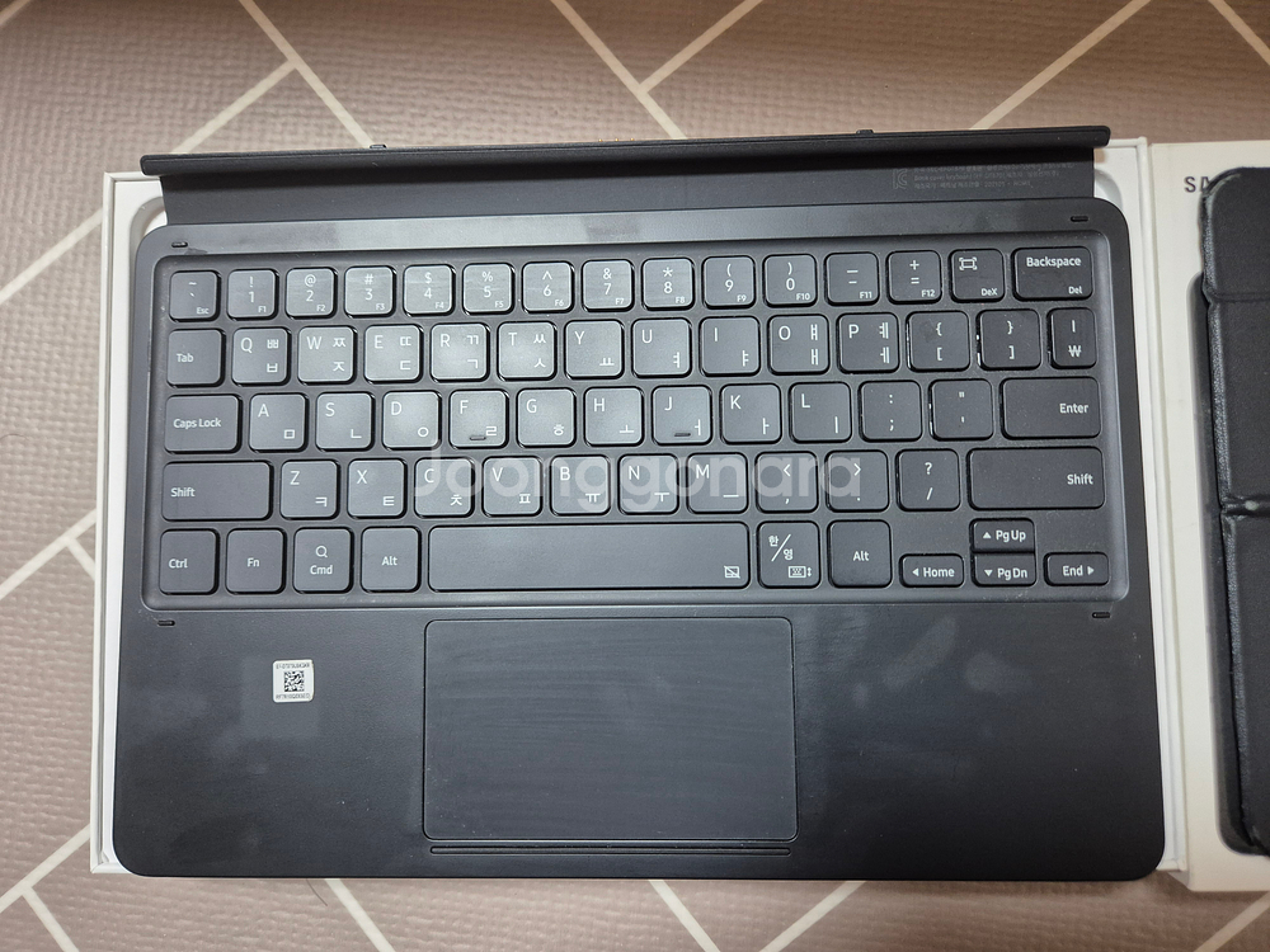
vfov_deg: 58.9
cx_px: 635
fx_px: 844
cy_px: 476
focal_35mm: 23
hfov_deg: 73.9
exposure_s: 1/60
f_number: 1.8
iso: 640
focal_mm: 5.4
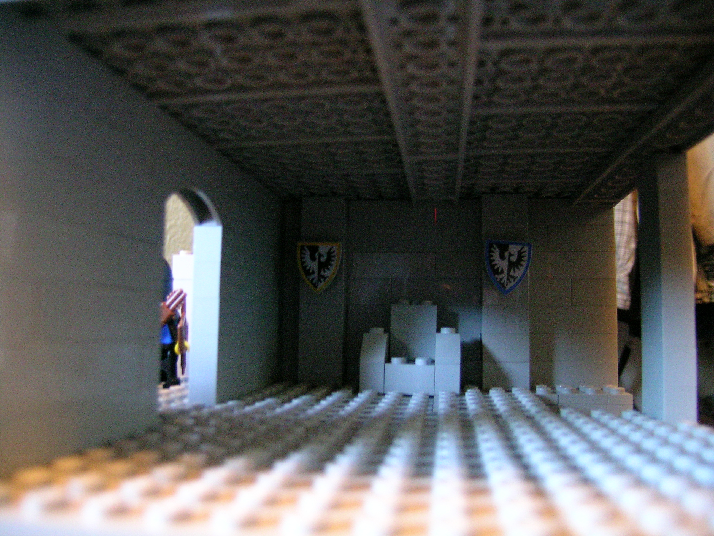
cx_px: 357
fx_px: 578
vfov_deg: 49.7
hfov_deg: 63.4
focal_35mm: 28
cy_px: 268
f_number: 2.8
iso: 400
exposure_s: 1/15
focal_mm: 5.8
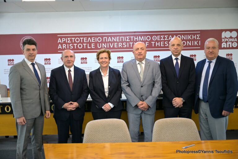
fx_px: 251
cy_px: 80
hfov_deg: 50.7
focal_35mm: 38
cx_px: 119
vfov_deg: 35.1
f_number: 2.8
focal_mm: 38
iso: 720
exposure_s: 1/128
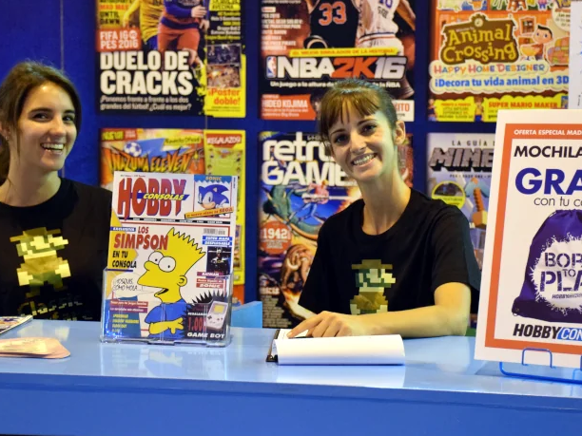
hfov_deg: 22.8
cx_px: 291
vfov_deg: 17.2
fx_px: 1446
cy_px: 174
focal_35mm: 86
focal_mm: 38
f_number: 4.2
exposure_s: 1/60
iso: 2200
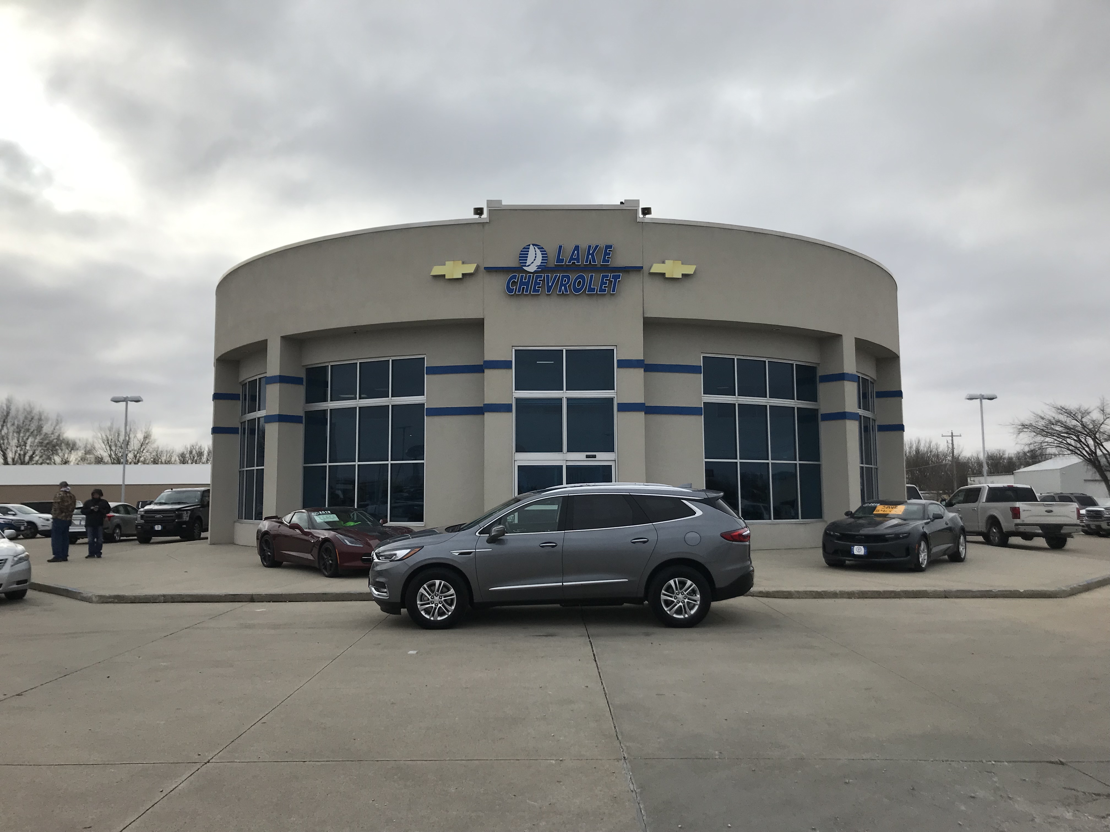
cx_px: 555
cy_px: 416
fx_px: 898
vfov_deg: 49.7
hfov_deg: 63.4
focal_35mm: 28
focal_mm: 3.99
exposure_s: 1/1916
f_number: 1.8
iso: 20
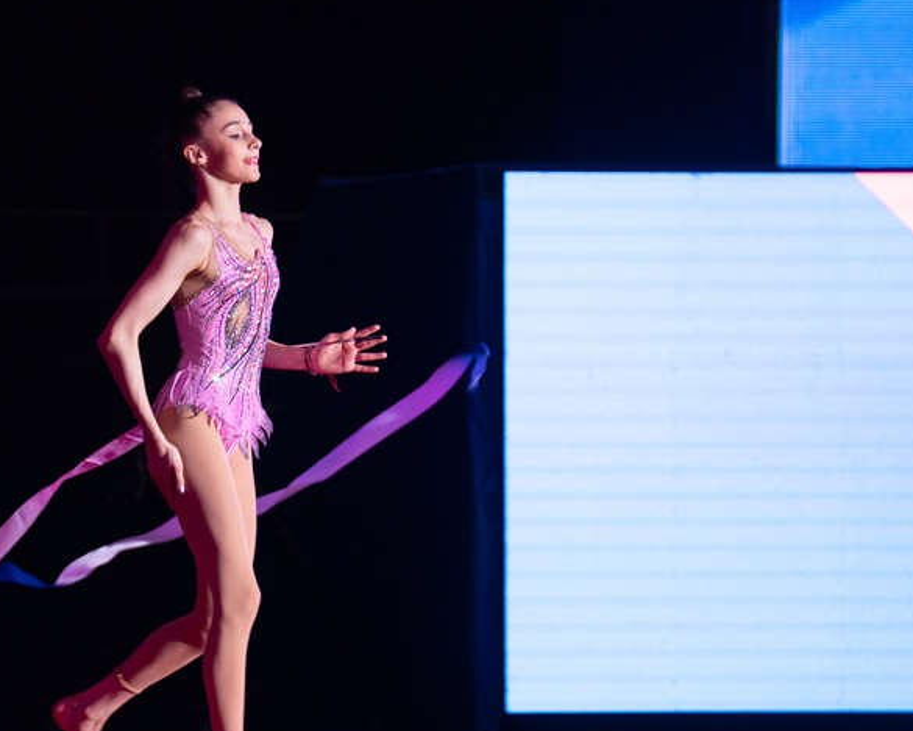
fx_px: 7809
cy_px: 423
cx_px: 315
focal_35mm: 289
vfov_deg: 5.4
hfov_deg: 6.7
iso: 2000
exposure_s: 1/200
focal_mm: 200
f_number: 2.8
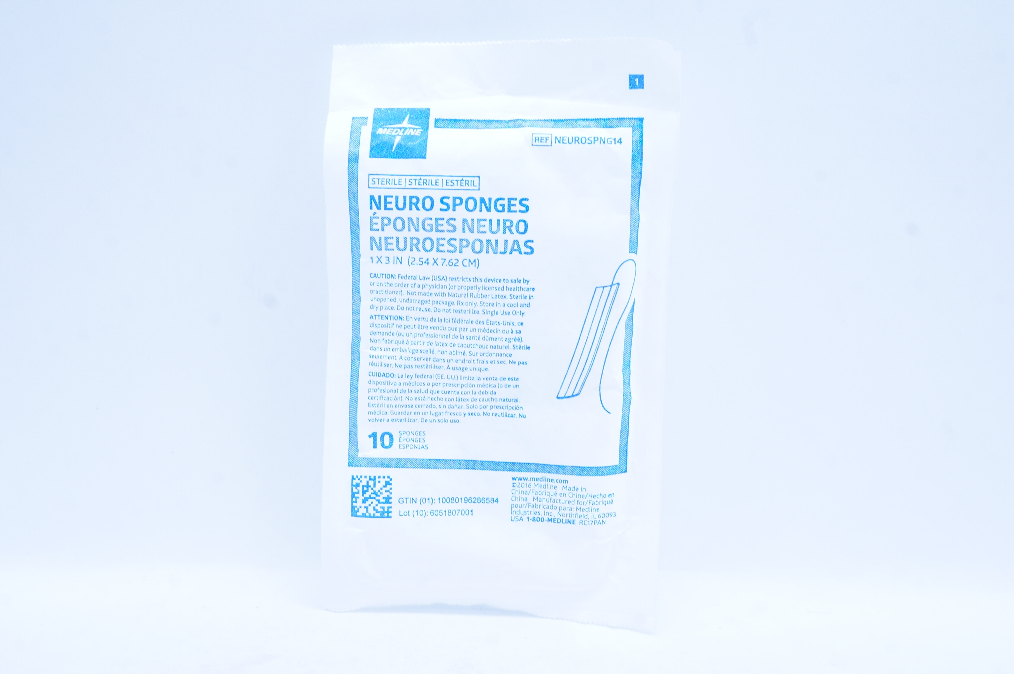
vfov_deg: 28.9
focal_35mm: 46
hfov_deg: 42.4
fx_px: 1308
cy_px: 337
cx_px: 507
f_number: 13
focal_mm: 31
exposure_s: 1/13
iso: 400
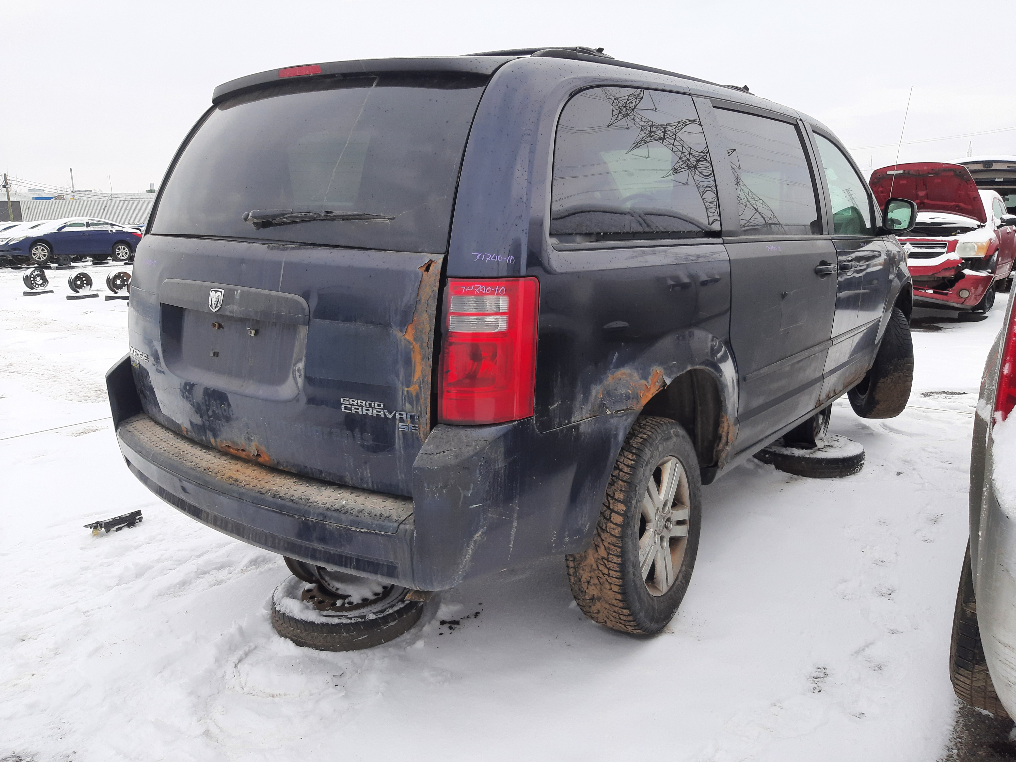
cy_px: 381
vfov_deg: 53.1
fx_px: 763
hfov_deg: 67.3
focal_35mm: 26
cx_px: 508
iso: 40
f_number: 1.7
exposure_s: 1/271
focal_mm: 3.92
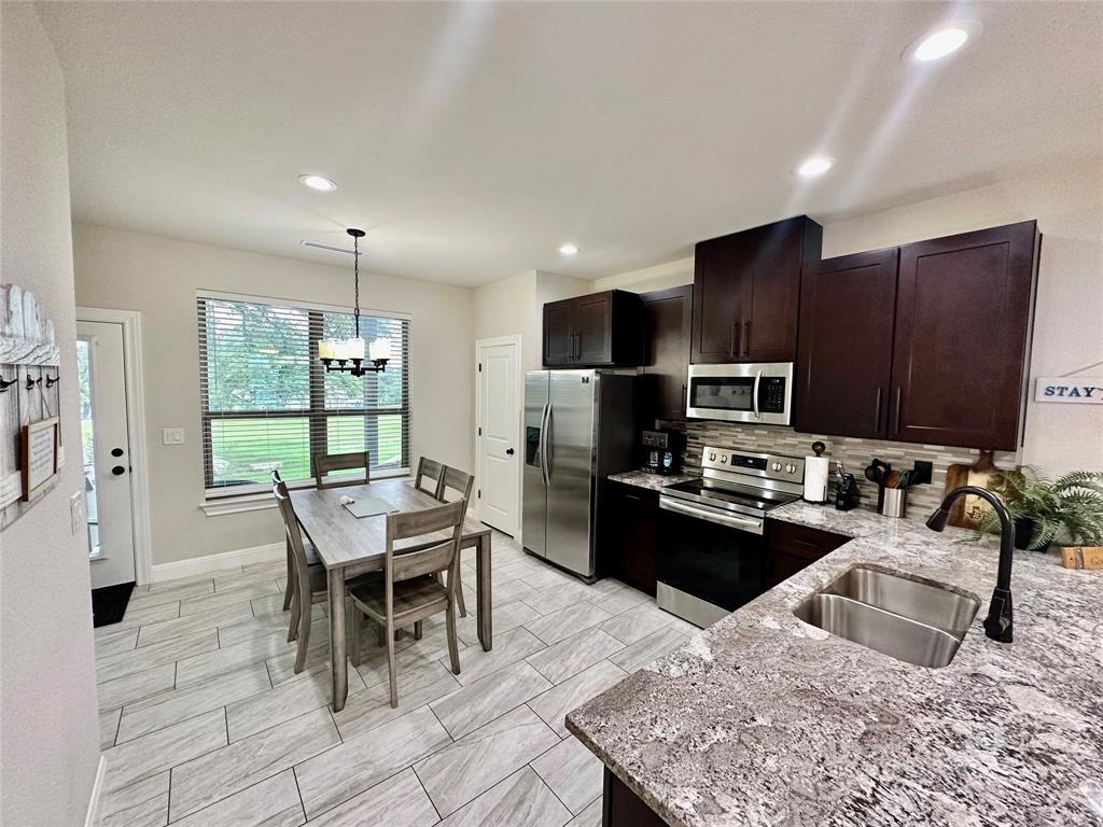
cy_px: 414
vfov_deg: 85.7
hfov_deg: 102.1
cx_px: 552
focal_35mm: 14
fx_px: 446
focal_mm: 2.22
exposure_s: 1/120
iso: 250
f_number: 2.2
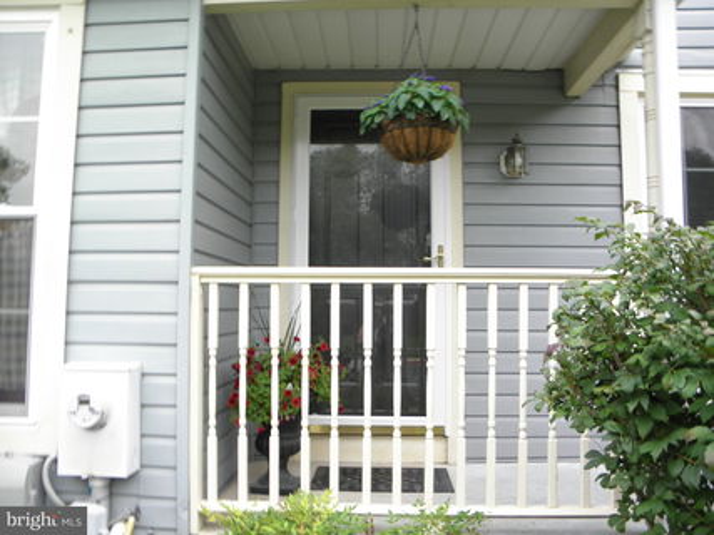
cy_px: 268
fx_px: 598
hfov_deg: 61.7
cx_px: 357
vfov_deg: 48.2
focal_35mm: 29
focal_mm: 5.2
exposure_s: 1/15
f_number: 3.5
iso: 100
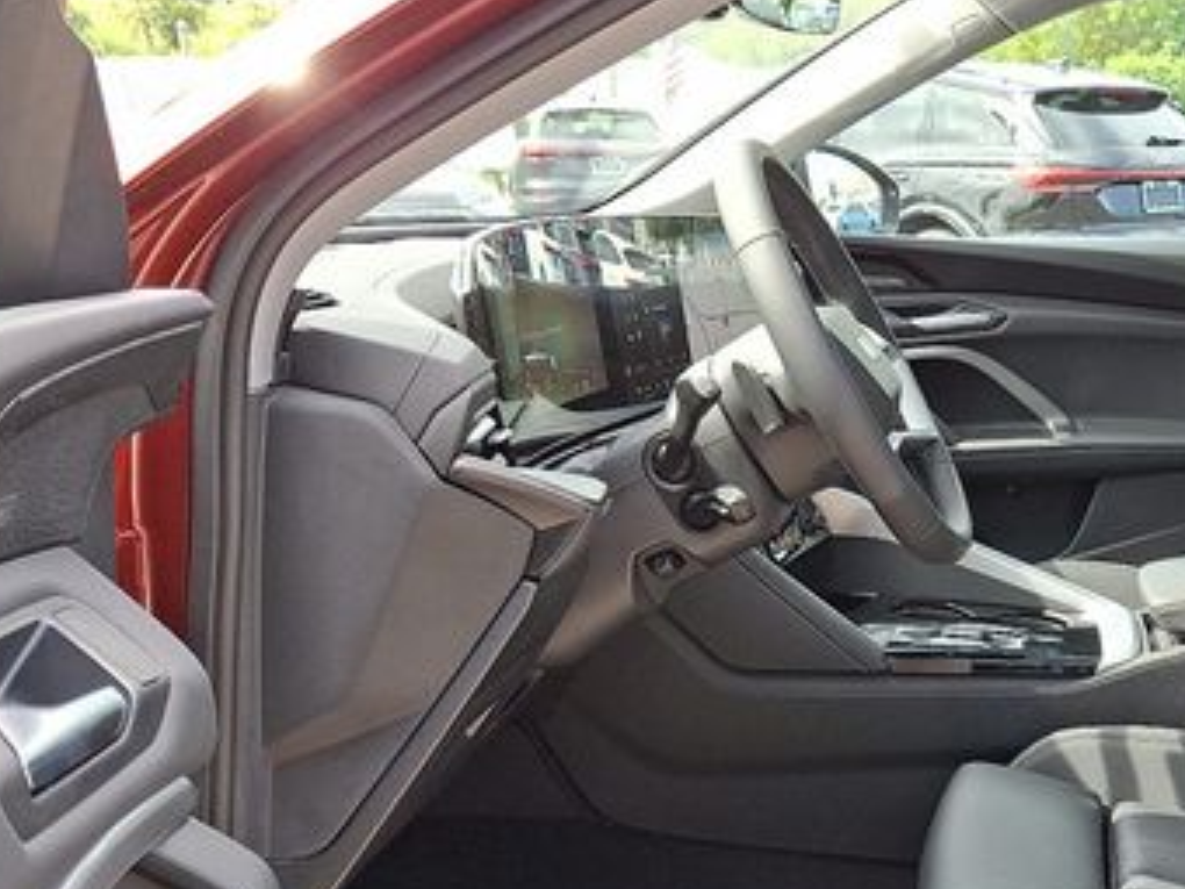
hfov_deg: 37.8
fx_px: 1609
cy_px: 603
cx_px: 1063
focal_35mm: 47
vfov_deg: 30.6
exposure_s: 1/118
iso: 25
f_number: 1.8
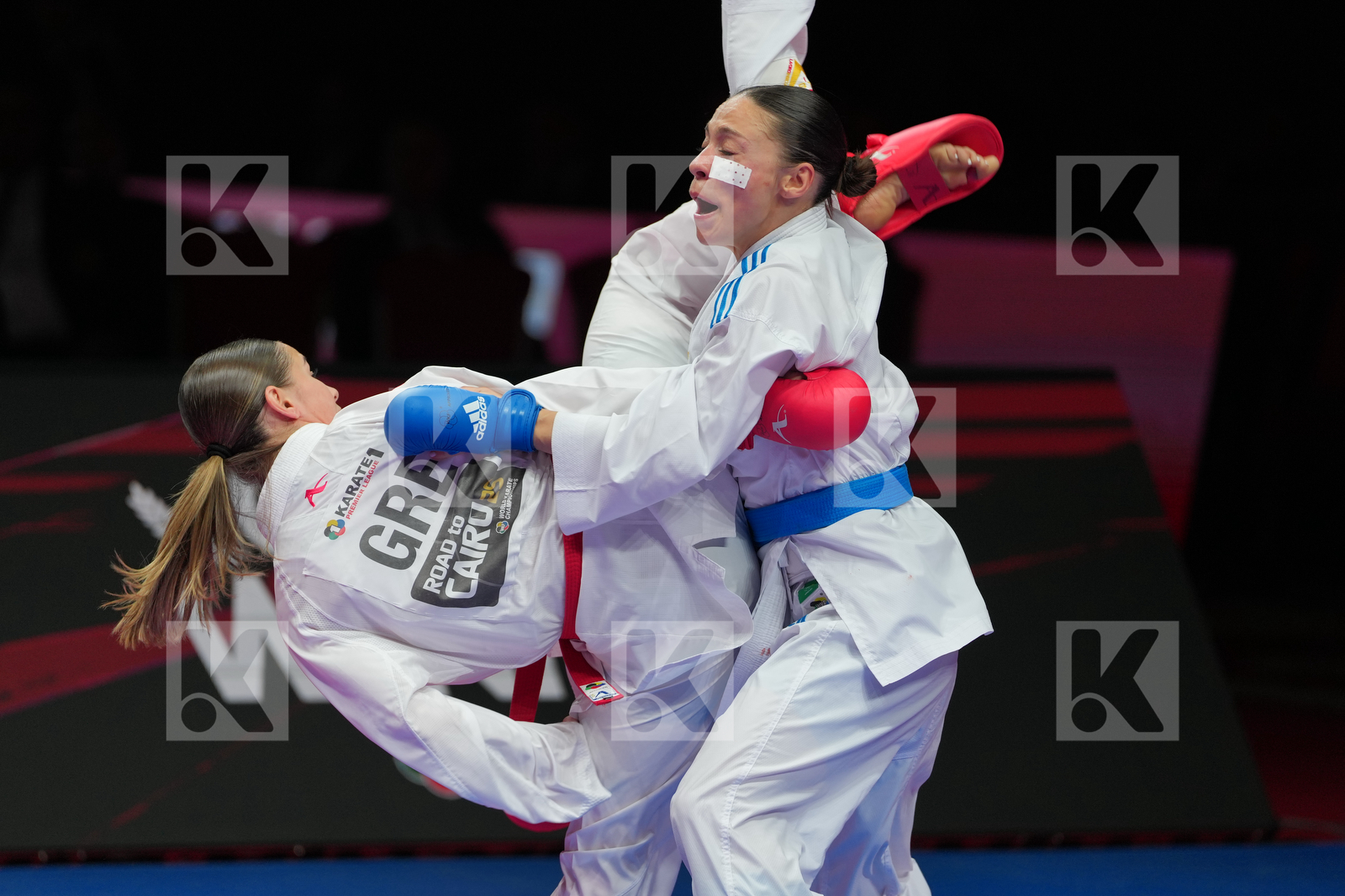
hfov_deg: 6.9
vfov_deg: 4.6
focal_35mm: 300
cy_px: 448
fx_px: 11205
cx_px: 672
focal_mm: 200
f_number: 2.8
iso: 500
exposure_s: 1/1000
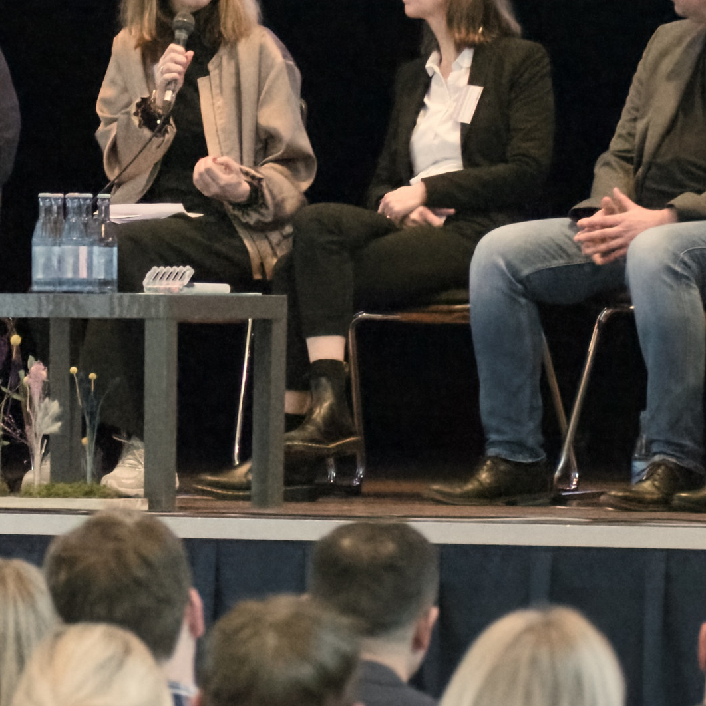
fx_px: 8515
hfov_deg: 4.7
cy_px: 10
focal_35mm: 369
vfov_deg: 4.7
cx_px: 38
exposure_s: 1/320
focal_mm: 80
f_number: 4.5
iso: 6400
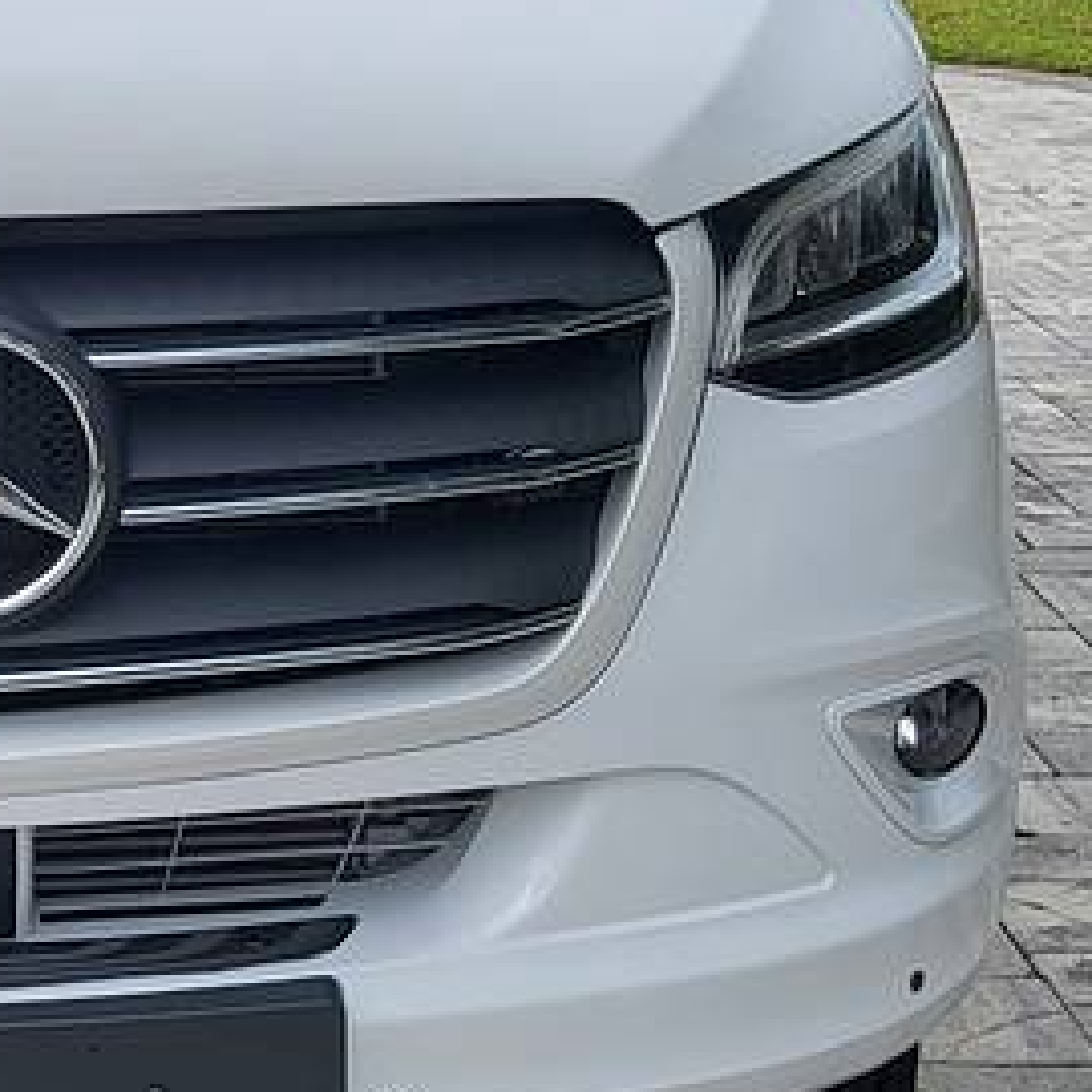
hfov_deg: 19.8
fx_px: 3034
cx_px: 24
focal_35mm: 85
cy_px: -20
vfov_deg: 19.8
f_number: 1.8
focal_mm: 5.4
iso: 40
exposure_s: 1/477
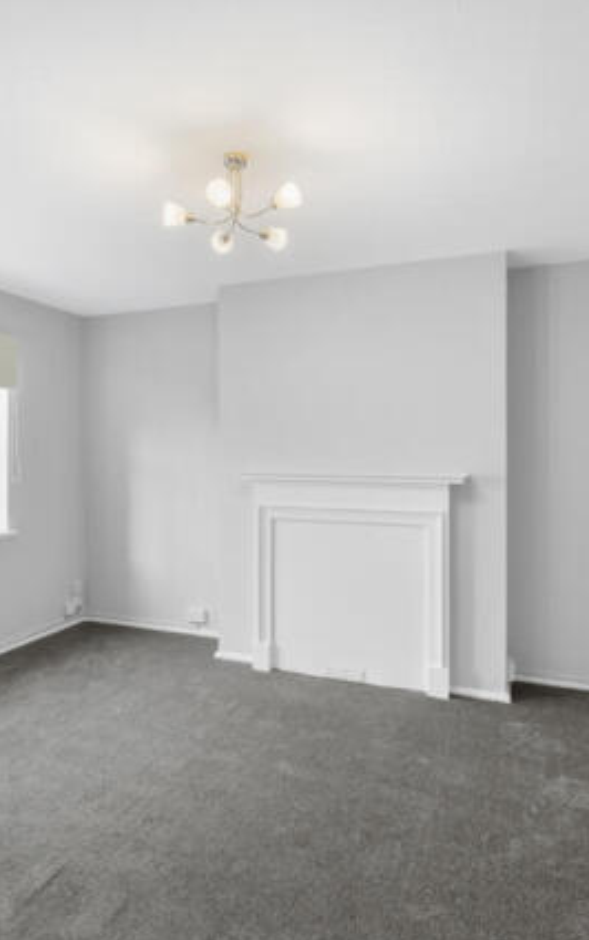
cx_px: 259
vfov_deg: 79.6
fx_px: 564
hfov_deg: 55.0
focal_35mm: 22
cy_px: 478
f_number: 16
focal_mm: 14
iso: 200
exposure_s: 1
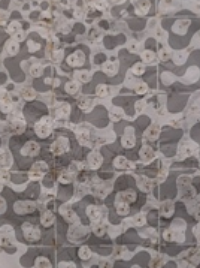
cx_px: 73
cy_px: 361
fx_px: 933
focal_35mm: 121
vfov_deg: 15.4
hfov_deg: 12.2
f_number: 1.8
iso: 125
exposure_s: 1/50
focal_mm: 3.95
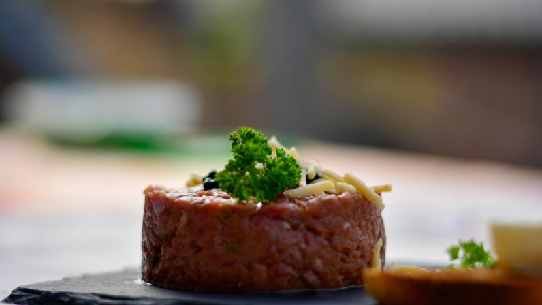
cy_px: 176
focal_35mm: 79
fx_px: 1136
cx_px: 270
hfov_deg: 26.8
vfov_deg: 15.3
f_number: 1.8
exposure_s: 1/1250
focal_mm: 50
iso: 100
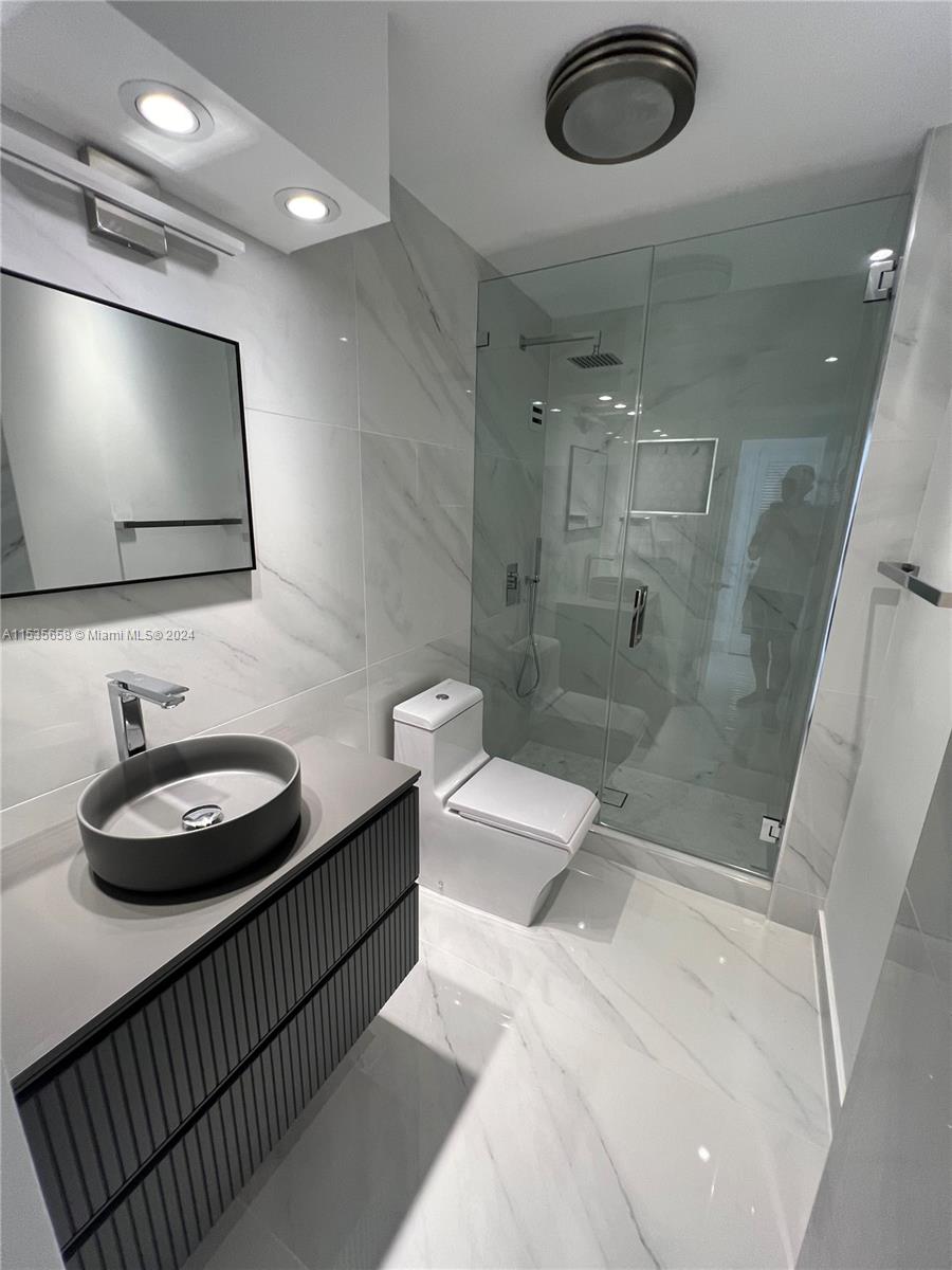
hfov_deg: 89.9
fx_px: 477
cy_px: 635
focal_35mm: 13
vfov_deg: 106.2
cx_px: 476
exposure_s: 1/120
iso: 125
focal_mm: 1.57
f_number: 1.8
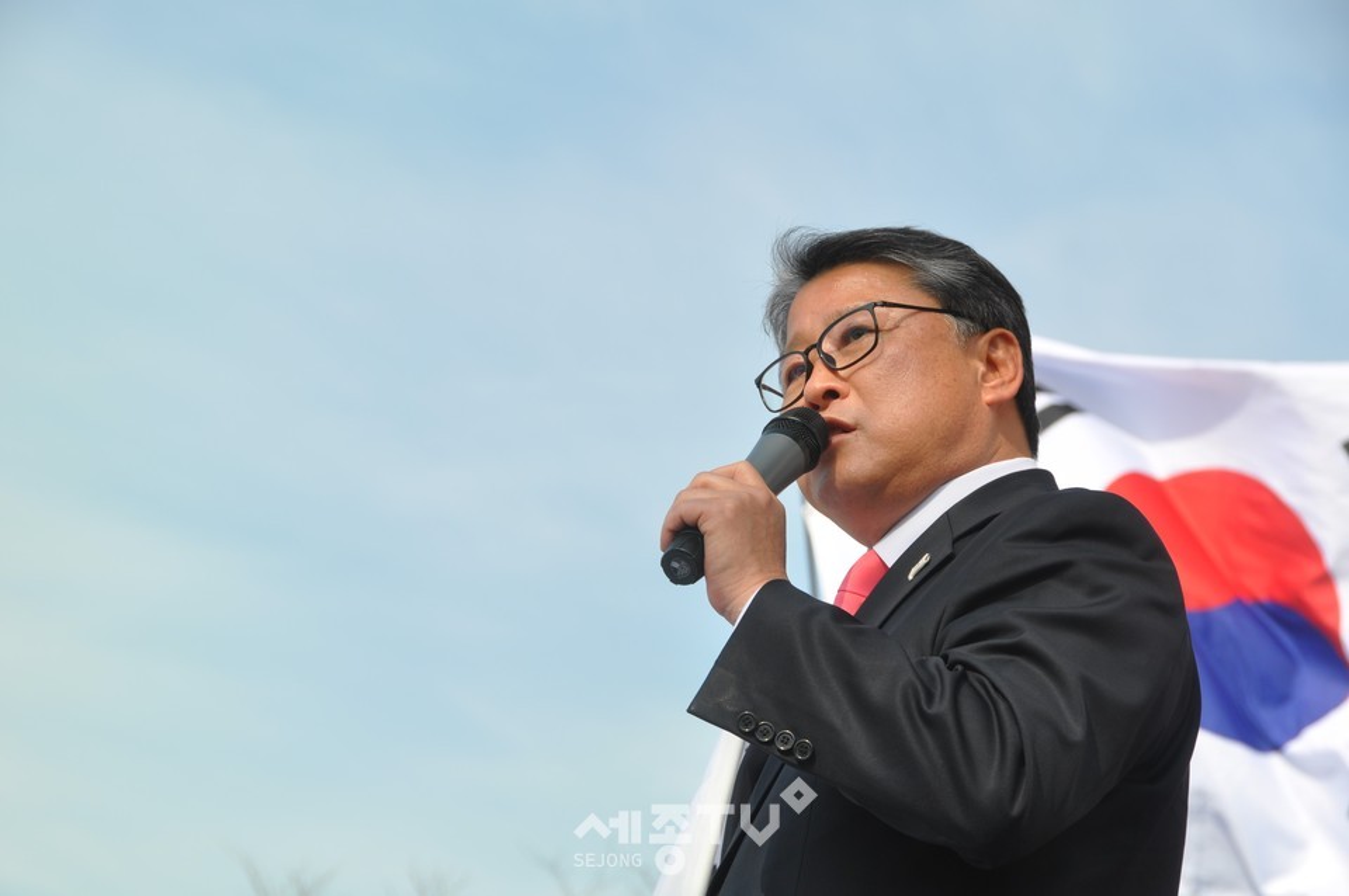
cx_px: 674
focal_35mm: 123
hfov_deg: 16.7
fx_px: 4604
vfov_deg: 11.1
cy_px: 448
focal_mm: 82
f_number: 9
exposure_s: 1/320
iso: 200
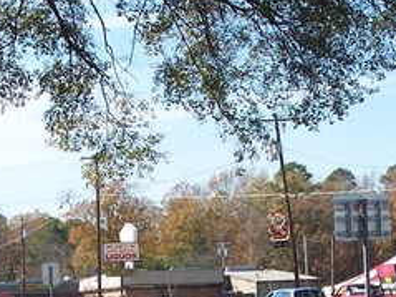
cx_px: 166
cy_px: 287
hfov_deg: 16.0
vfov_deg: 11.9
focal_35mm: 123
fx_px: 1406
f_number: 4.8
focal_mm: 8
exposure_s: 1/500
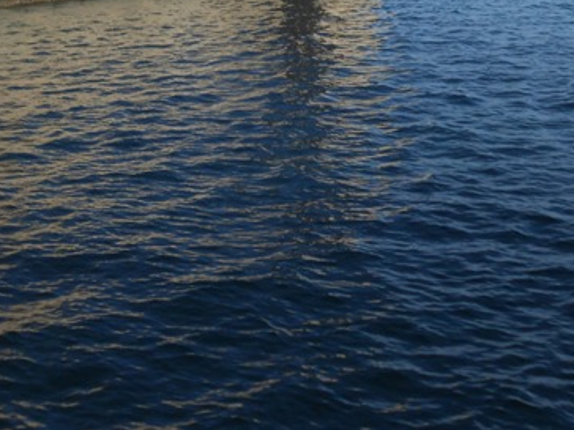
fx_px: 1094
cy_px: -30
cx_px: 219
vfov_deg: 21.3
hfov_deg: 29.3
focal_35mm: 66
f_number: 3.8
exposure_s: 1/1000
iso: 80
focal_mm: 5.3
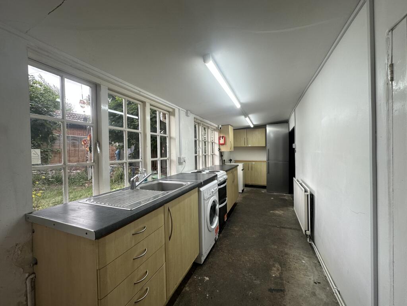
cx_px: 204
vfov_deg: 85.7
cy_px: 153
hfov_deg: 102.1
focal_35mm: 14
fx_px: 165
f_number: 2.2
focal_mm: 2.22
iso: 80
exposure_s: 1/100
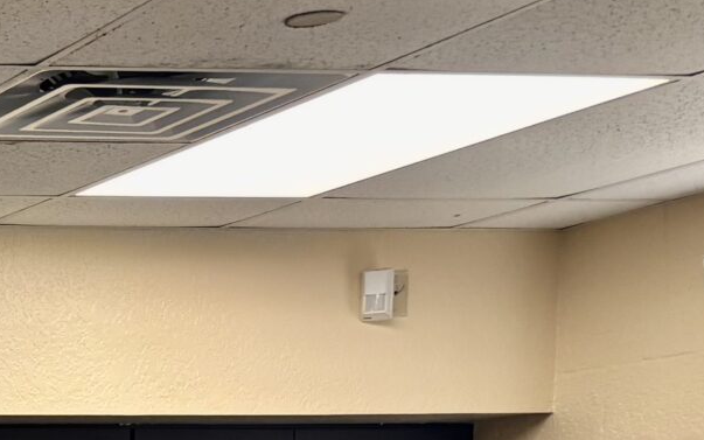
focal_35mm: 117
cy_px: 843
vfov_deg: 10.4
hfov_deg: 14.8
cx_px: -679
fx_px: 2245
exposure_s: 1/60
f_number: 1.6
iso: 125
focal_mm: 5.96
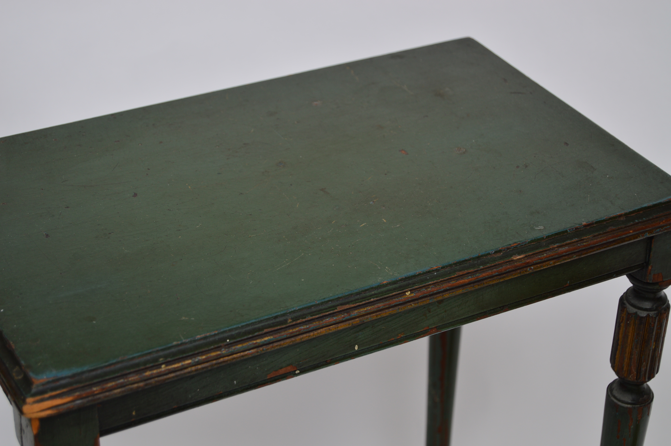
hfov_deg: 24.6
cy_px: 223
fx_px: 1536
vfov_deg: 16.5
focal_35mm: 82
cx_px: 336
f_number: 5.6
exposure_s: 1/100
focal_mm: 55
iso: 100
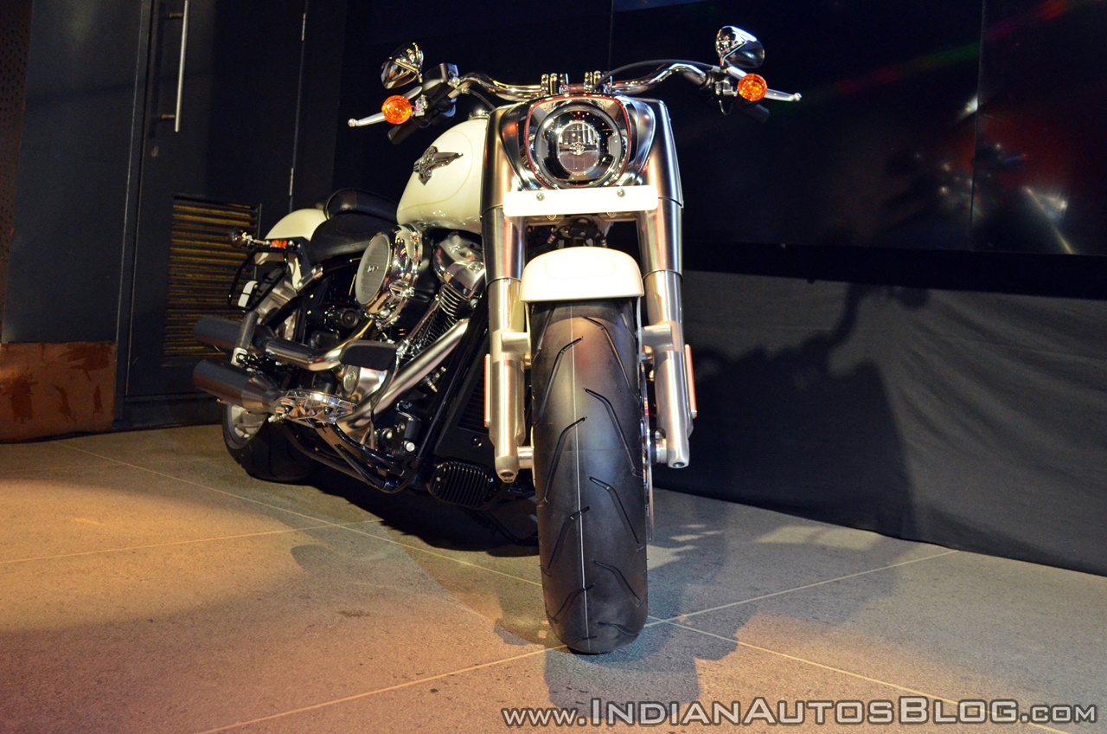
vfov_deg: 36.7
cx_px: 554
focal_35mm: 36
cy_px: 367
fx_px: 1105
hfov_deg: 53.2
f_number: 4
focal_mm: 24
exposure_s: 1/30
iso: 1800
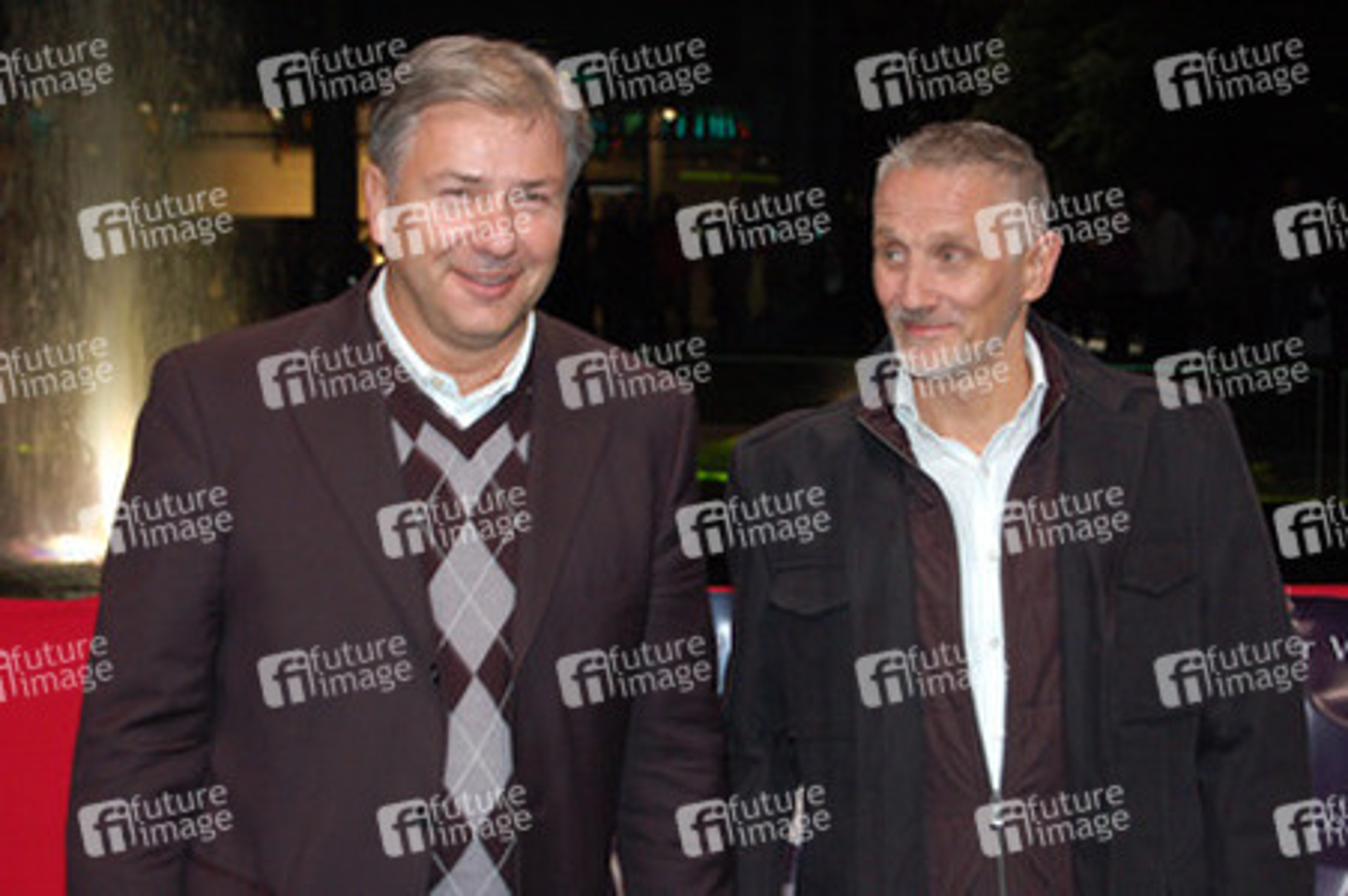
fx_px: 3087
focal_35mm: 82
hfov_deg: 24.6
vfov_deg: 16.5
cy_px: 448
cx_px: 674
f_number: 5.6
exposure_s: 1/40
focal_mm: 55
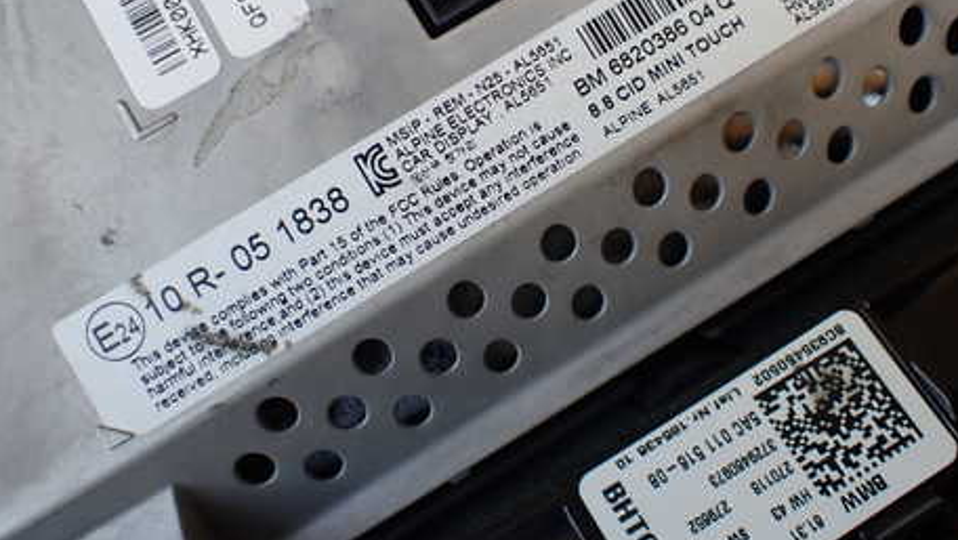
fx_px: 1093
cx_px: 508
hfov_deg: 47.3
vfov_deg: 27.5
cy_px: 162
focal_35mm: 43
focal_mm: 5.4
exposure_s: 1/125
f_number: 2.3
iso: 160
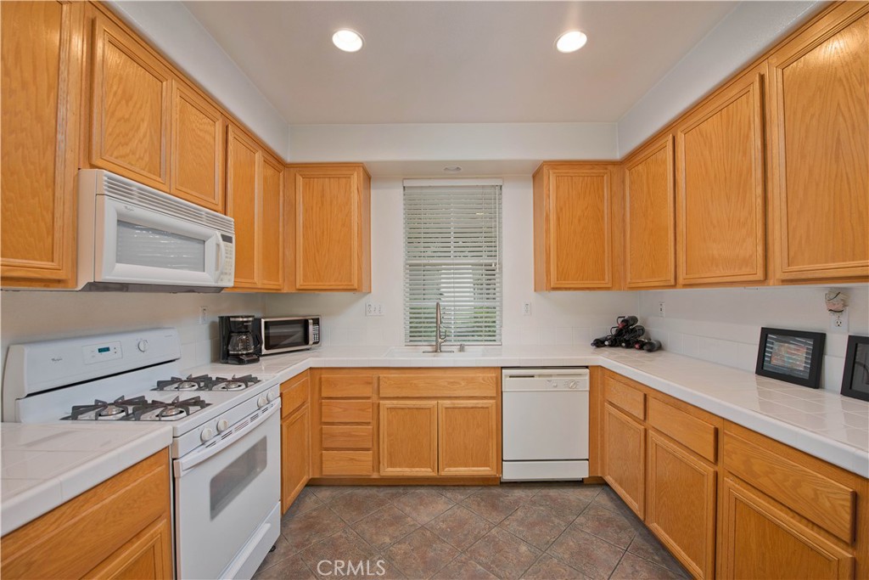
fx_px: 338
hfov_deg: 104.2
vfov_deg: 81.2
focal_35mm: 14
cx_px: 434
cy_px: 290
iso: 400
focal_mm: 14
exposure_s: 1/60
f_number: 6.3
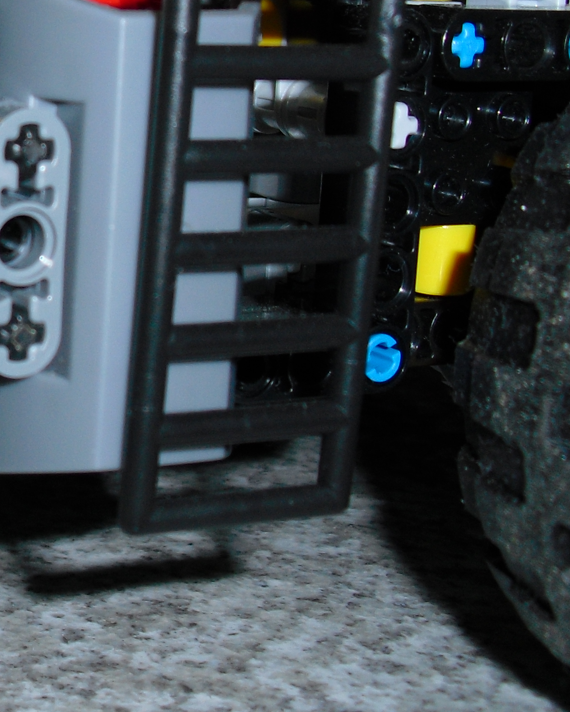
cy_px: 145
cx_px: -302
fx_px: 1877
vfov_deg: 21.2
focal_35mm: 89
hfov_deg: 15.8
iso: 100
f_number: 3.1
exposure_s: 1/60
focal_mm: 6.3
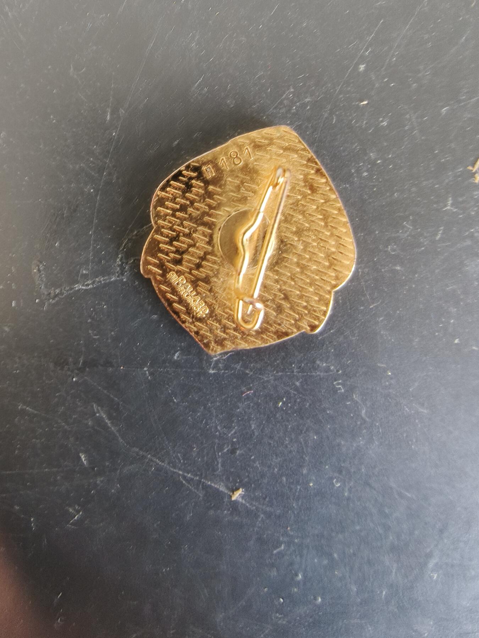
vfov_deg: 73.9
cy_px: 319
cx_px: 240
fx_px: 424
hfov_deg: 58.9
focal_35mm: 23
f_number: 2
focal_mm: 2.32
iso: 320
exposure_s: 1/33.3
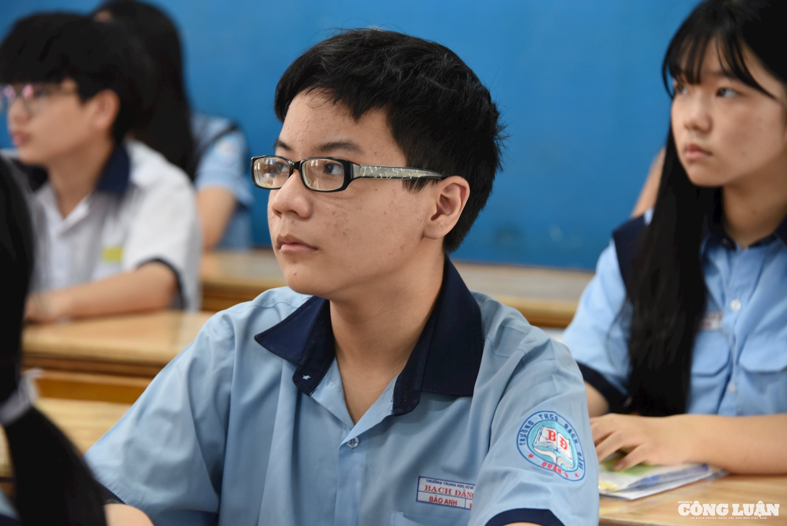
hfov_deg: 14.1
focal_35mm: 145
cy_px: 263
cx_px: 394
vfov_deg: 9.5
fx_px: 3171
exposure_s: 1/60
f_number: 5.6
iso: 2800
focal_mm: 145
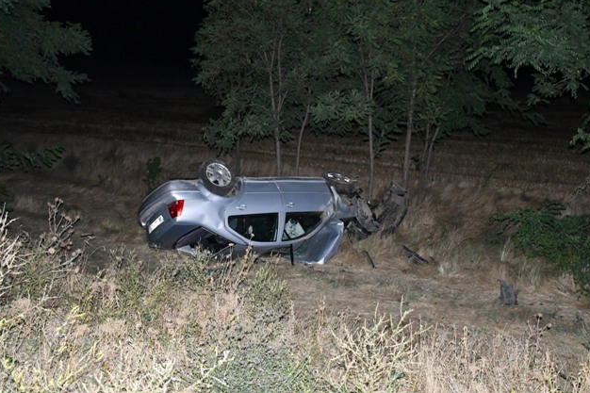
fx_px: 754
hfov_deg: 42.8
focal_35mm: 46
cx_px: 292
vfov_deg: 29.2
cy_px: 193
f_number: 4
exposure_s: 1/60
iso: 6400
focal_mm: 30
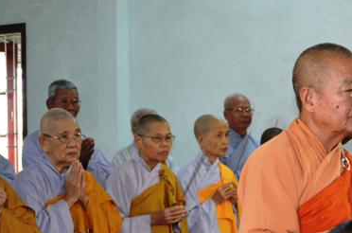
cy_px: 153
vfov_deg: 14.6
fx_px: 907
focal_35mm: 93
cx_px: 293
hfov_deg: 21.6
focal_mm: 36
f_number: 5
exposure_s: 1/60
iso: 1400
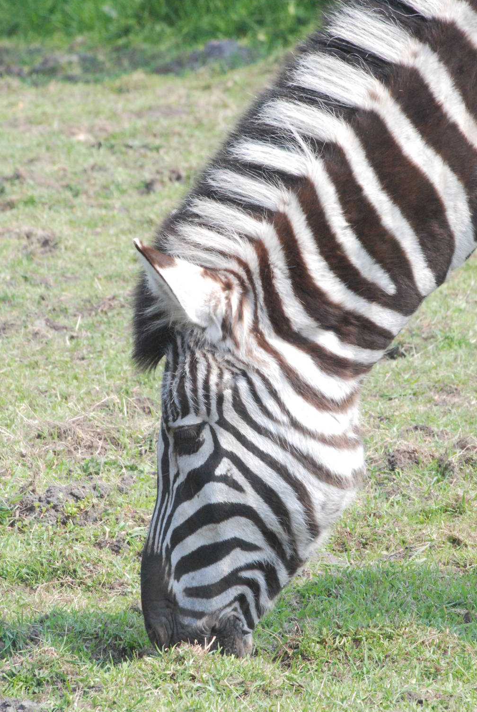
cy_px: 354
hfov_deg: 2.9
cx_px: 238
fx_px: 9473
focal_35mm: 478
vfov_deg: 4.3
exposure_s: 1/160
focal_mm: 300
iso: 1600
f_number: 25
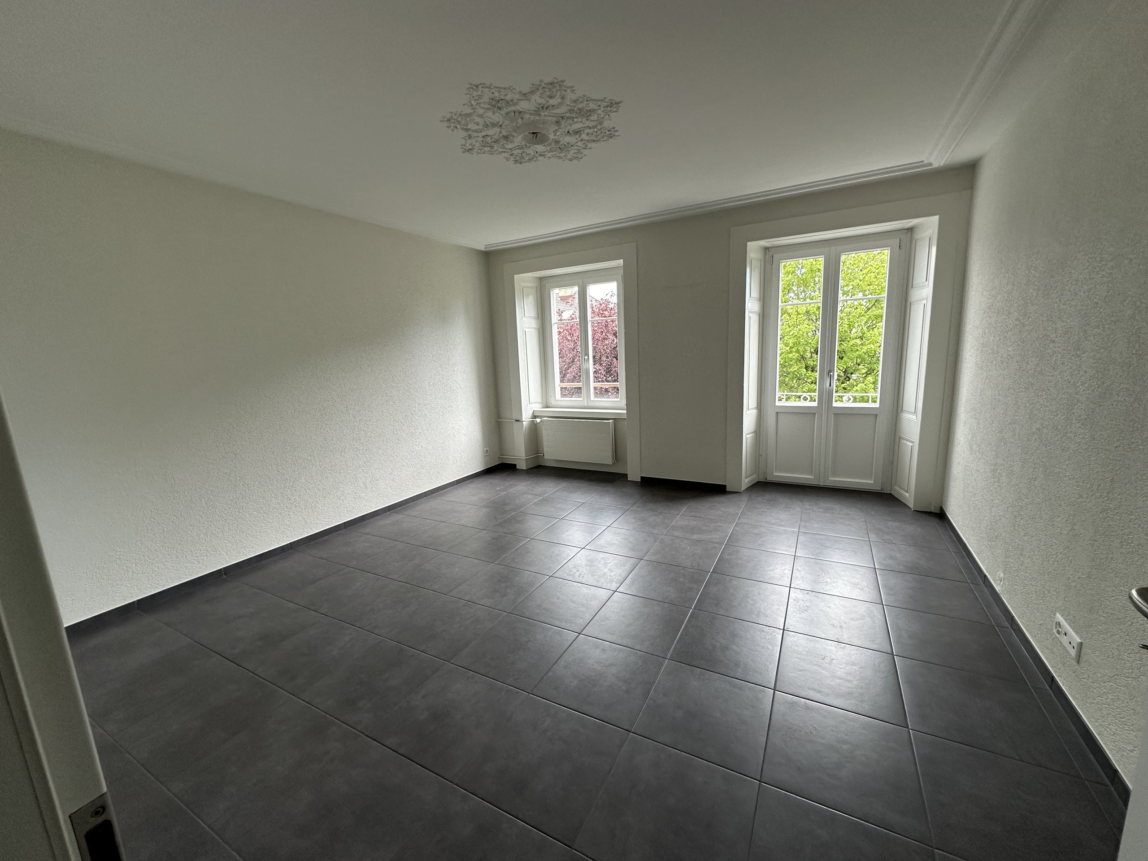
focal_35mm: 14
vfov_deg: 85.7
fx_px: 464
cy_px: 430
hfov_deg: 102.1
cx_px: 574
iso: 100
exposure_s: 1/99
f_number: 2.2
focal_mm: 2.22
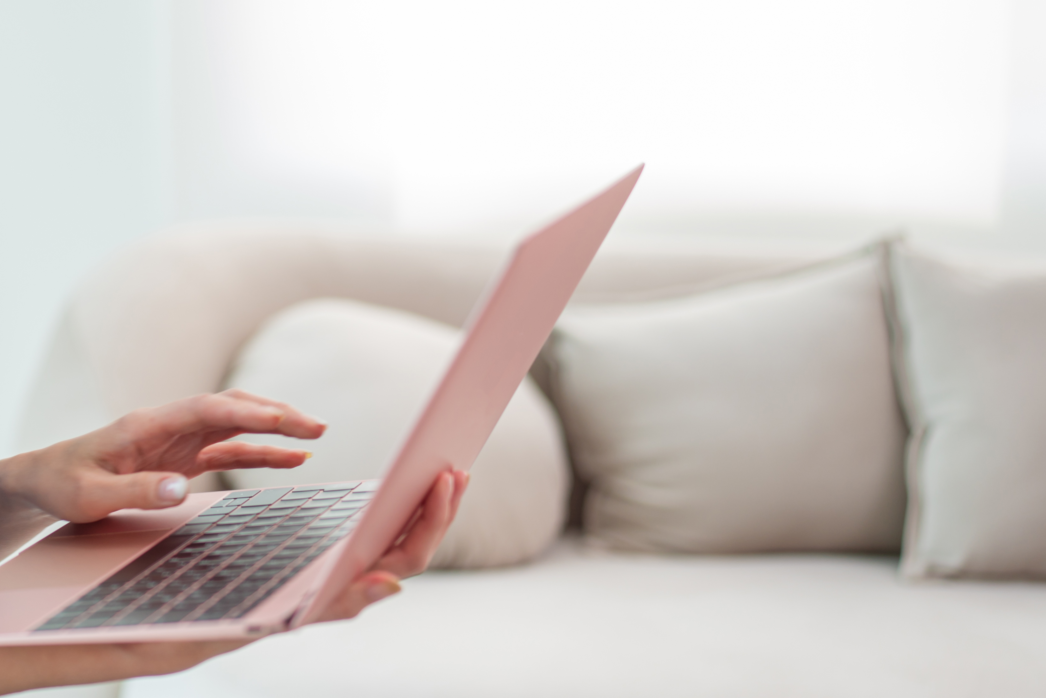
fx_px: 2383
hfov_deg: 23.3
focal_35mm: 82
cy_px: 109
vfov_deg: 16.5
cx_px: -94
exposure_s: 1/200
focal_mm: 35
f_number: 1.4
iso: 100
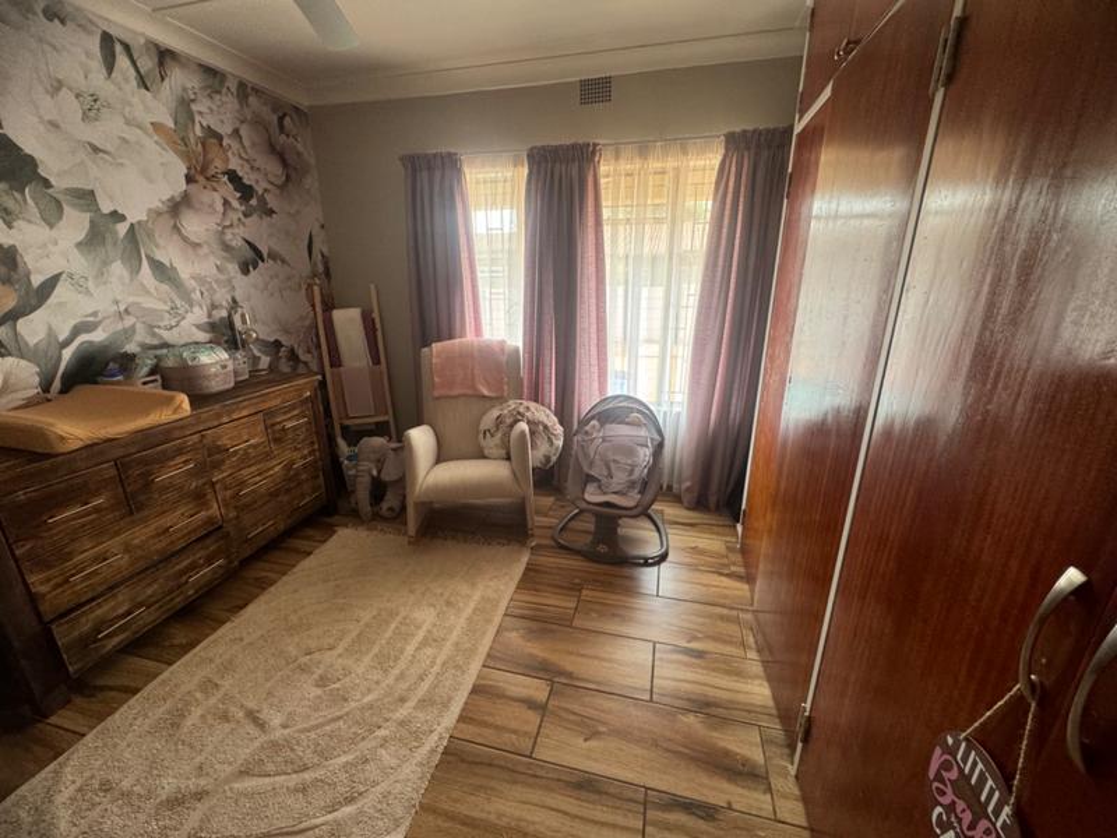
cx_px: 558
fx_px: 452
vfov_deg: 85.7
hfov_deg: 102.1
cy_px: 419
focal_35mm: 14
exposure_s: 1/99
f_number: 2.2
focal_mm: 2.22
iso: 160
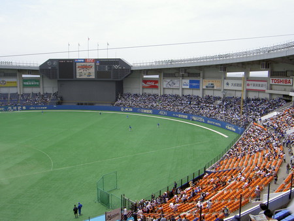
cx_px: 147
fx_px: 289
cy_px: 110
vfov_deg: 41.8
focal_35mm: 34
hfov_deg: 53.9
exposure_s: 1/400
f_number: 4.7
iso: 50
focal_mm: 5.6
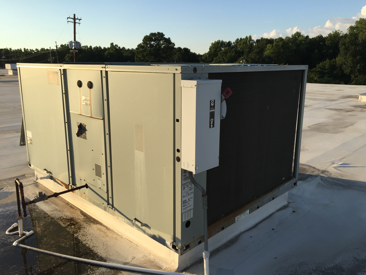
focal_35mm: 29
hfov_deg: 61.7
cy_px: 138
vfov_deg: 48.2
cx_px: 183
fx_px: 307
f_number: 2.2
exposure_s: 1/1276
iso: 32
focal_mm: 4.15
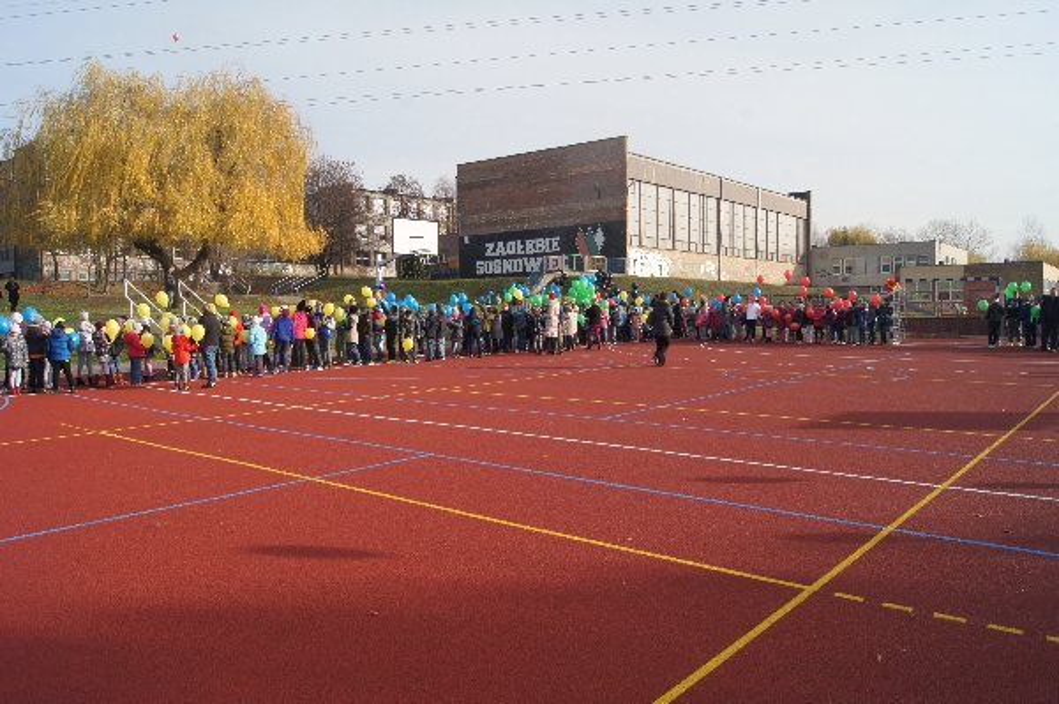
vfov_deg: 47.9
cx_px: 530
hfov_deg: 67.4
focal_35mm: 27
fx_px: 794
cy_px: 352
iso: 200
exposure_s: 1/160
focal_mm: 18
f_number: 13
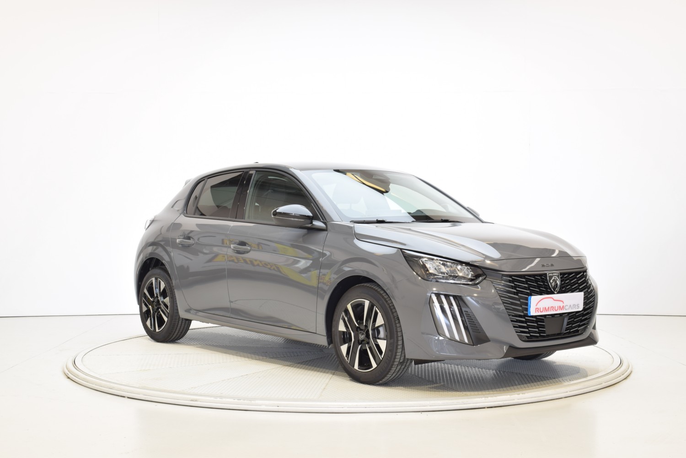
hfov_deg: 41.1
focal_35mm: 48
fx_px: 915
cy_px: 229
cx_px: 343
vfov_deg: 28.1
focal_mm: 32
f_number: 11
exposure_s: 1/2.5
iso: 100
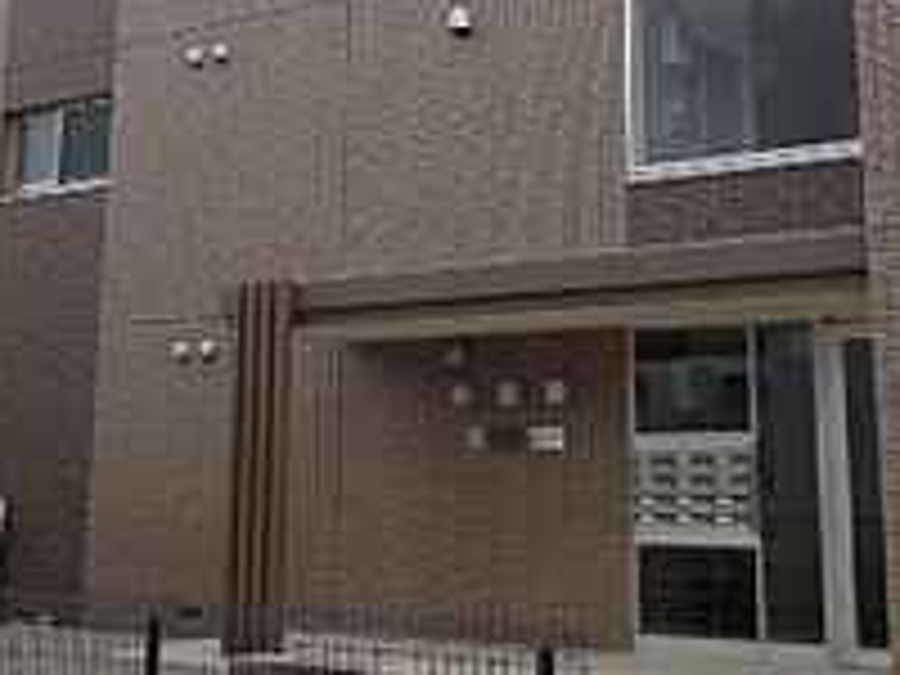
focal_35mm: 61
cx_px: 518
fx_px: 1586
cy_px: 20
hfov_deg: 31.6
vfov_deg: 23.2
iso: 160
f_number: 2.8
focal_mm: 4.3
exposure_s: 1/800
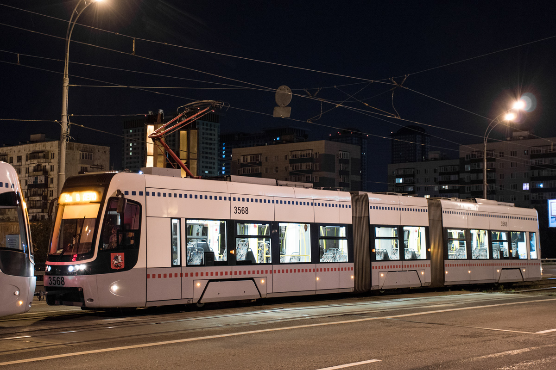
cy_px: 185
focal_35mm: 48
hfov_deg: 41.1
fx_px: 741
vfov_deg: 28.1
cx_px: 278
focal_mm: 32
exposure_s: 1/4
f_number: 4
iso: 400
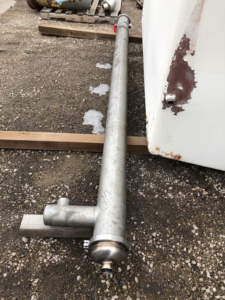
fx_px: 243
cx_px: 112
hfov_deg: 49.7
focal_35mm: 28
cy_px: 150
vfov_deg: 63.4
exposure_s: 1/154
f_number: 1.8
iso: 20
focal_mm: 3.99
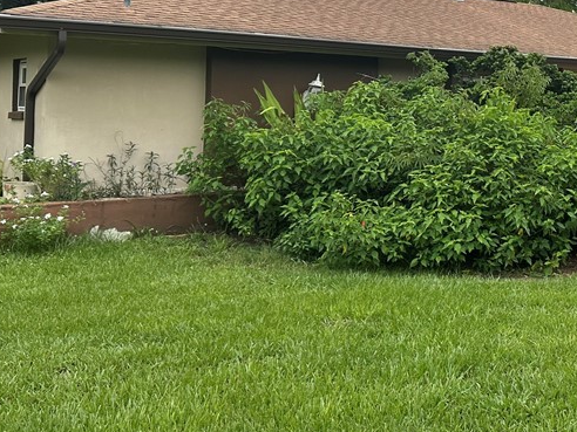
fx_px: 833
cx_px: 527
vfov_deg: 28.3
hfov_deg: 35.7
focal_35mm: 50
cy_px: 71
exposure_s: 1/5263
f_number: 1.78
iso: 80
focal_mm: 6.86
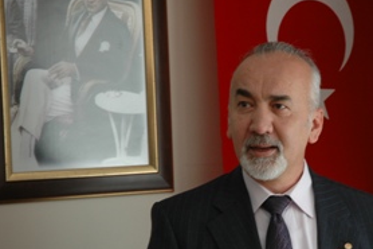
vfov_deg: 8.1
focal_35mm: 169
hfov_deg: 12.1
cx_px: 271
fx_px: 1750
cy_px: 186
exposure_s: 1/30
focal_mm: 70
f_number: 4.5
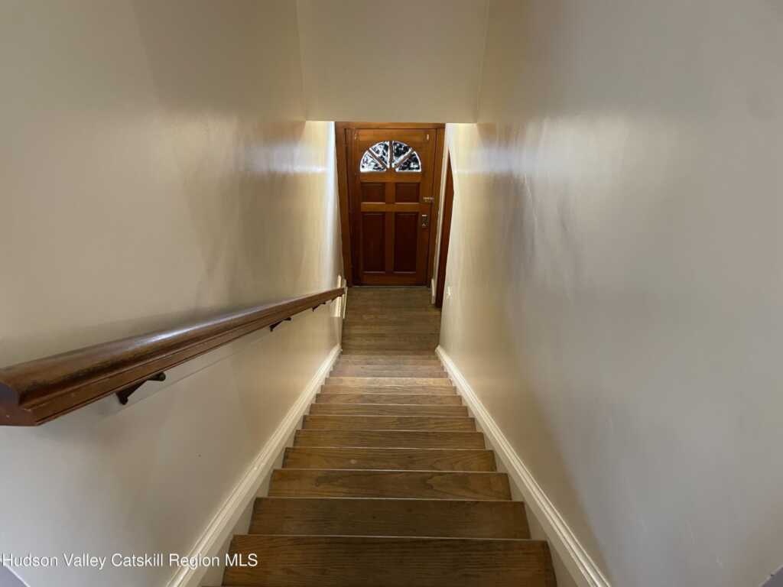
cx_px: 392
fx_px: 588
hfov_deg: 67.3
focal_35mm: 26
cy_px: 294
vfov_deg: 53.1
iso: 320
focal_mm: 4.2
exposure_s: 1/60
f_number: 1.6
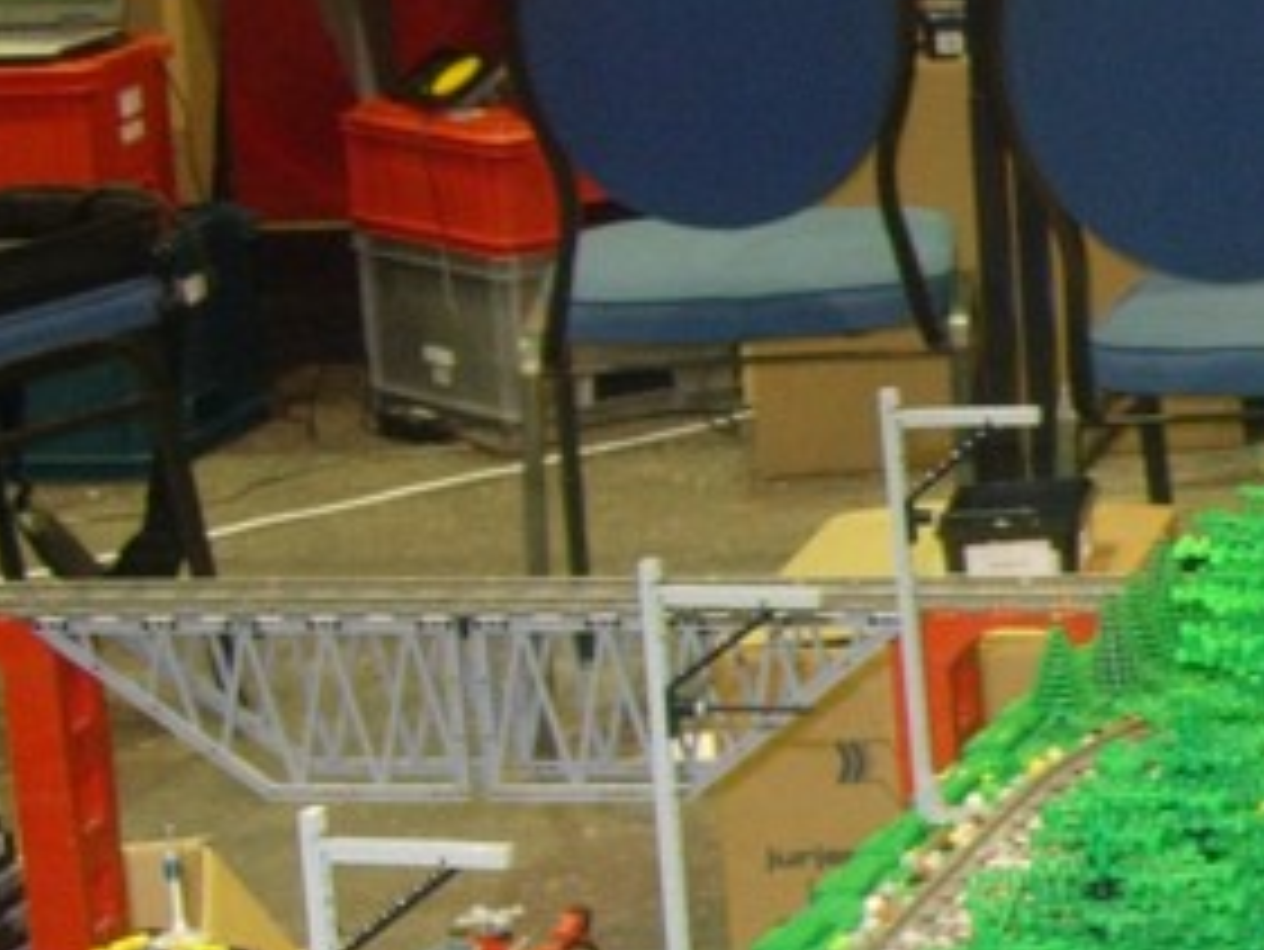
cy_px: 720
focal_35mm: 162
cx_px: 2515
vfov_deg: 9.2
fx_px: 5918
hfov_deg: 11.1
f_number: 2.8
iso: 79
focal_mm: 7.8
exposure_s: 1/5.9
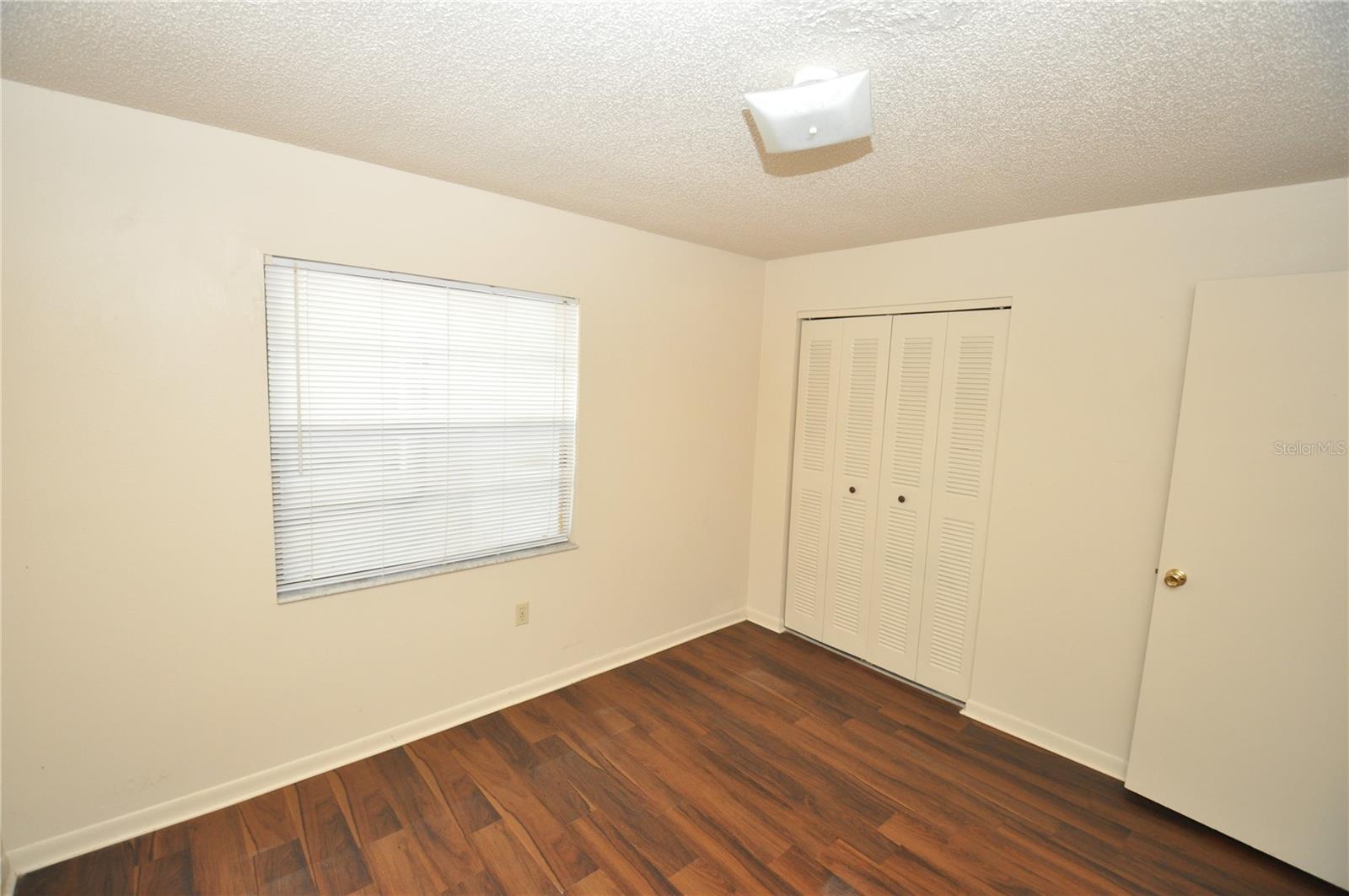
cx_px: 674
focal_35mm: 15
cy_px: 448
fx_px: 561
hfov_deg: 100.5
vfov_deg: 77.2
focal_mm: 10
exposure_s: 1/60
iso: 800
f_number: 4
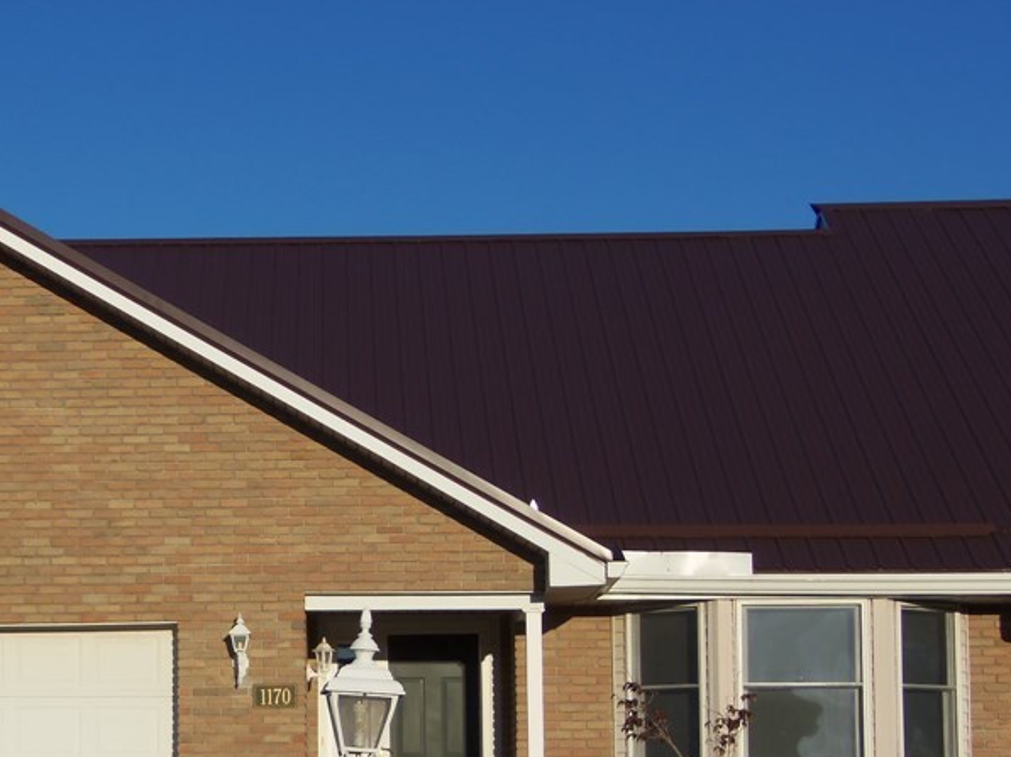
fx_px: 3006
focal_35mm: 103
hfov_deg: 18.9
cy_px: 615
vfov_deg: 14.3
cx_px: 163
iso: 64
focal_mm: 10.7
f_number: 4
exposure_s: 1/640
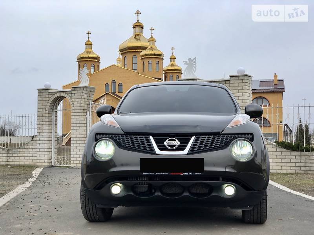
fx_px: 472
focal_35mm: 52
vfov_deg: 28.0
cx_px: 157
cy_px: 118
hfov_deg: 36.8
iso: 16
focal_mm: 6
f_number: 2.4
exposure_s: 1/640
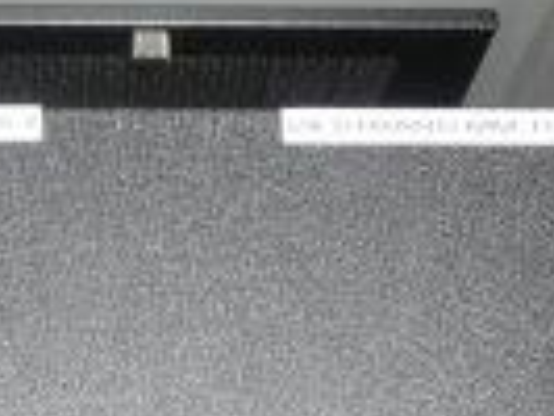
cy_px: 641
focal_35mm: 154
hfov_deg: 12.7
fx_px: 2467
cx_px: 67
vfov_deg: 9.4
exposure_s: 1/30
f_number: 3.9
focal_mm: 6.5
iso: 160
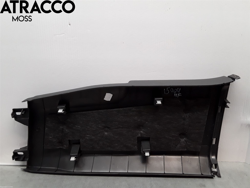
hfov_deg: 63.4
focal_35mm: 28
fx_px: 202
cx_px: 125
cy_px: 94
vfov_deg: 49.7
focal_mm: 2.91
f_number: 1.9
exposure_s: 1/100
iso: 80
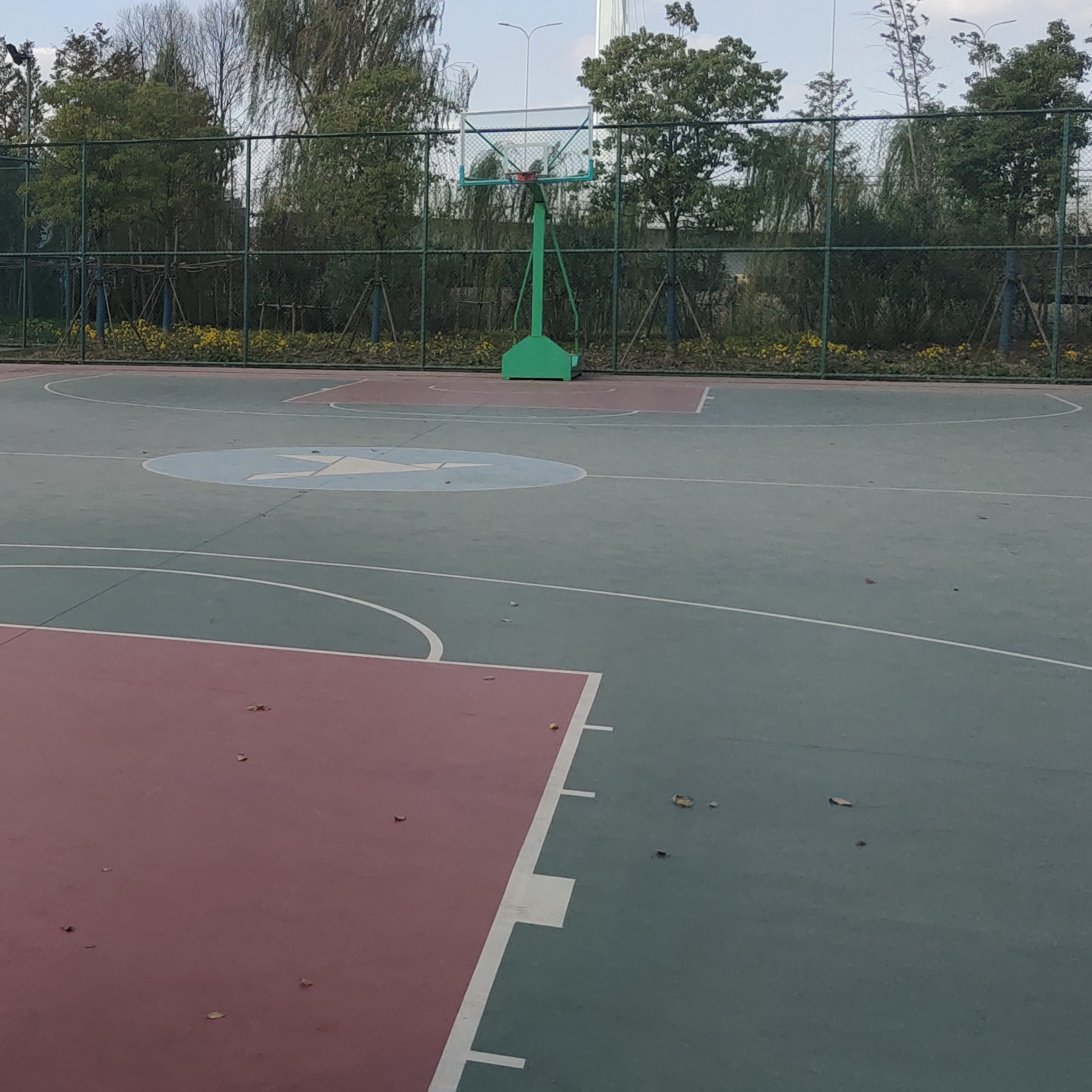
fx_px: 2141
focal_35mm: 60
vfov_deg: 28.5
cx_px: -65
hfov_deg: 26.6
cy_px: 400
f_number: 1.79
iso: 50
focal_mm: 4.35
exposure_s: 1/1746
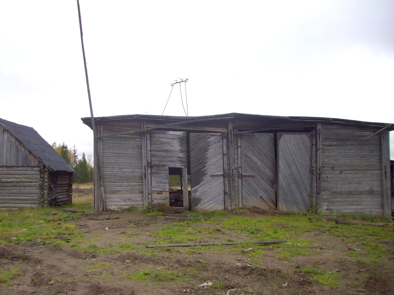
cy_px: 148
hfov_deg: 54.0
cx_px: 197
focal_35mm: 34
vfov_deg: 41.8
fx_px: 387
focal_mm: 5.7
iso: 80
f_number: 2.9
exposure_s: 1/200
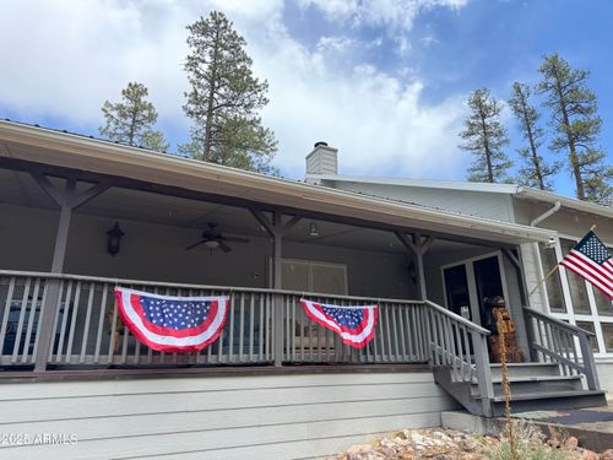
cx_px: 306
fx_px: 425
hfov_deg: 71.6
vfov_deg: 56.8
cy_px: 230
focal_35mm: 24
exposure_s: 1/664
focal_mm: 6.76
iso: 80
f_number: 1.78
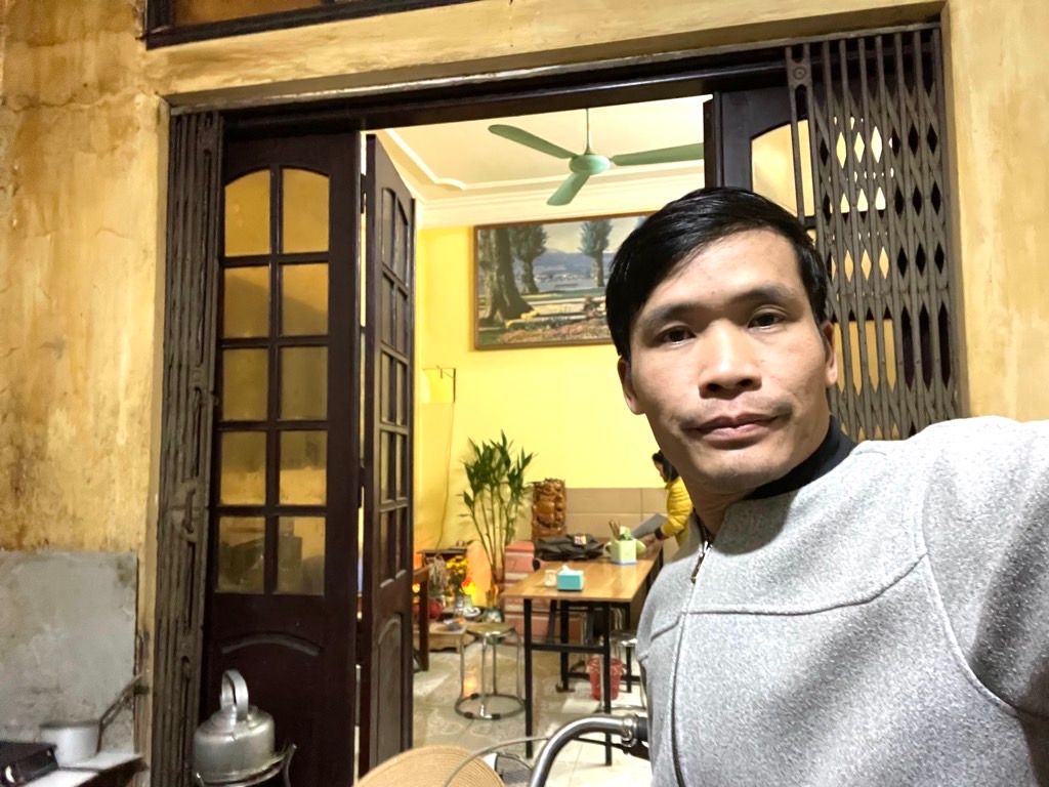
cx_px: 524
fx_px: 697
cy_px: 394
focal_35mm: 23
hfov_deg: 73.9
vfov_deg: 58.9
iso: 640
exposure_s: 1/25
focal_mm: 2.71
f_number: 2.2
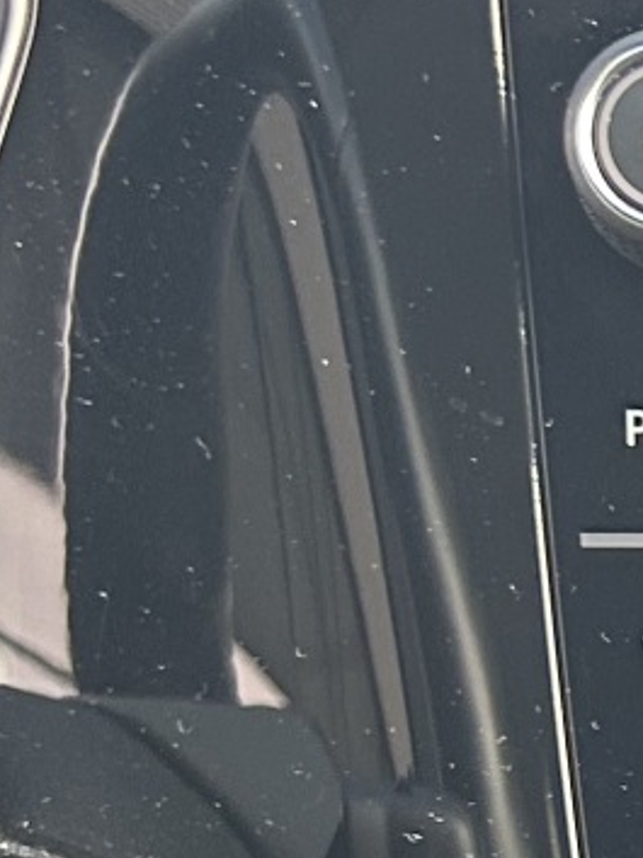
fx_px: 3645
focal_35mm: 147
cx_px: 1805
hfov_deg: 8.7
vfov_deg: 12.6
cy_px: 1401
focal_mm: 5.7
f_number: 1.5
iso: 125
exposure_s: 1/67
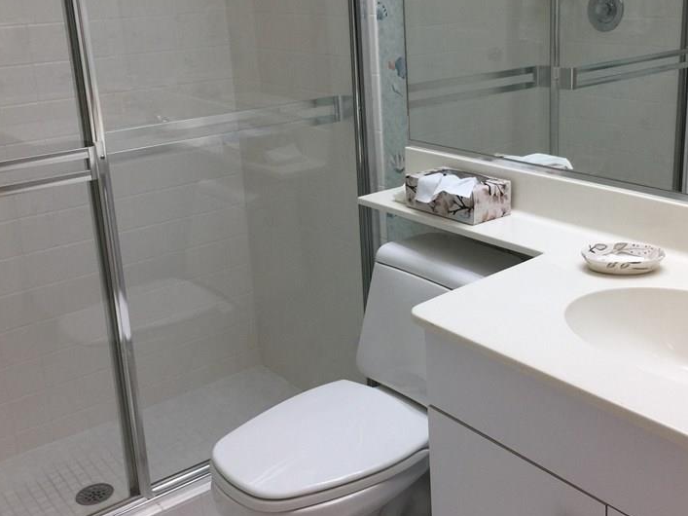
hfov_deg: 44.6
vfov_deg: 34.2
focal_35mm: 42
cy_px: 194
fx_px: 835
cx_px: 411
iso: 32
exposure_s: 1/30
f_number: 2.2
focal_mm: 4.15
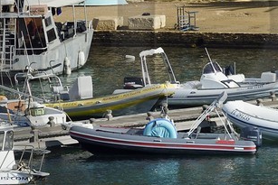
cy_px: -47
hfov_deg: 2.3
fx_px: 6837
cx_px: 331
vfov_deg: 1.6
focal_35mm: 885
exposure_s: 1/320
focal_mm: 170
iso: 200
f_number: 13
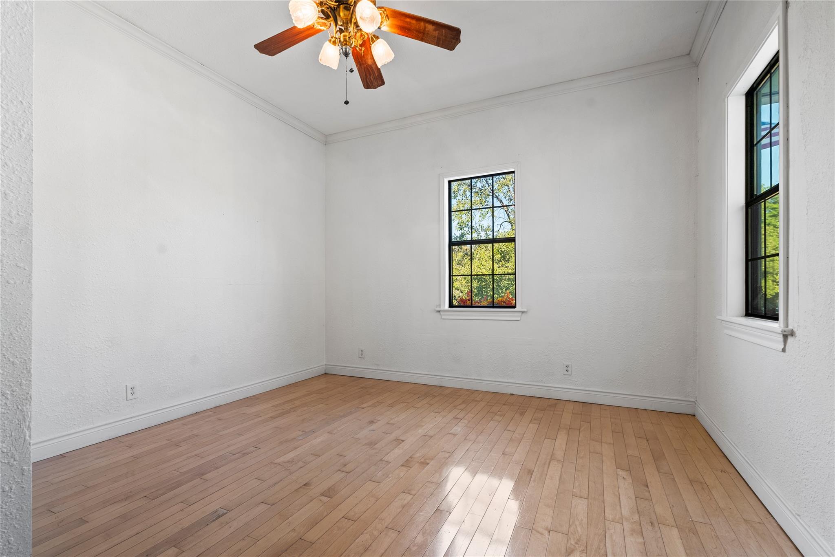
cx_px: 418
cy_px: 278
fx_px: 371
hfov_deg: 96.7
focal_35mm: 16
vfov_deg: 73.8
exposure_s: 4
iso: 250
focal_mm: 16
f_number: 8
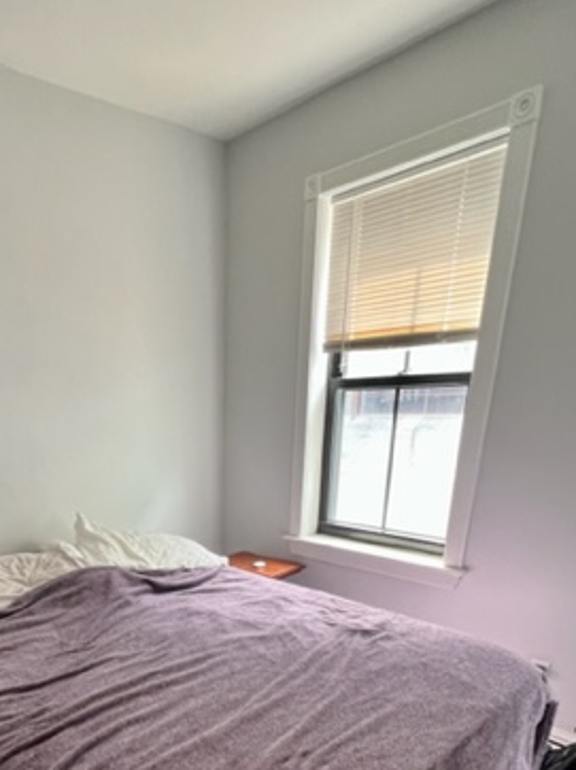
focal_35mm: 23
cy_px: 619
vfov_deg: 66.9
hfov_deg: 56.9
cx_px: 170
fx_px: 511
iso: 125
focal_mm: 1.57
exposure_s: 1/60
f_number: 1.8
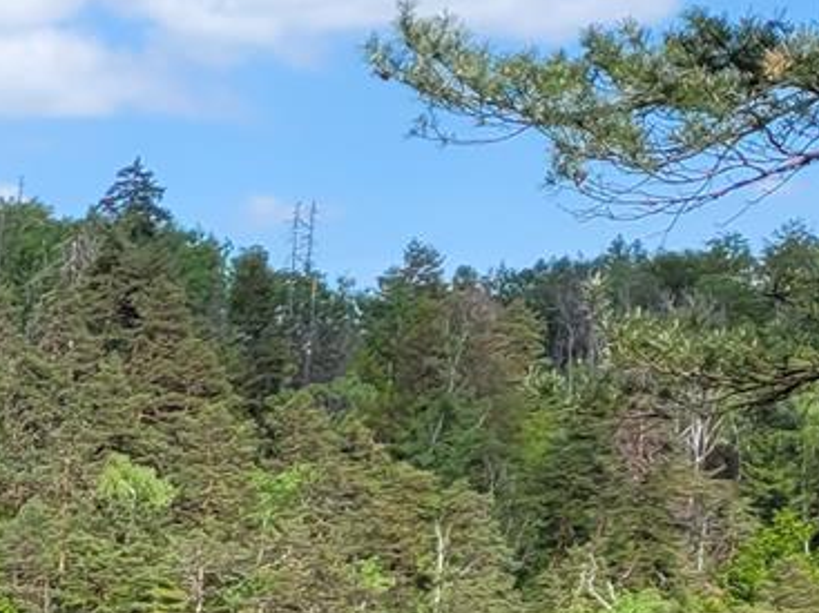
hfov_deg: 11.8
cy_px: 990
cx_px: -1011
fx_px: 3382
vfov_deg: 10.0
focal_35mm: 143
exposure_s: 1/1659
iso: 40
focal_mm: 5.4
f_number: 1.8
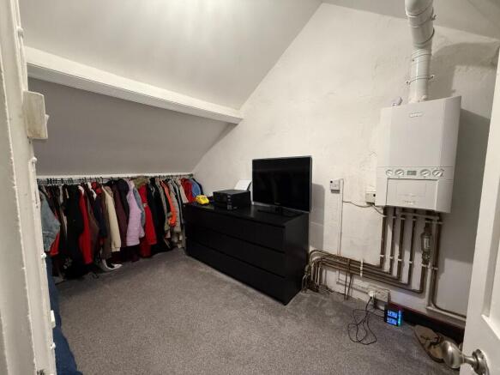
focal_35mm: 14
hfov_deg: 102.1
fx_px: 202
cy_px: 188
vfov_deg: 85.7
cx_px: 250
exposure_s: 1/50
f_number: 2.2
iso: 320
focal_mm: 2.22
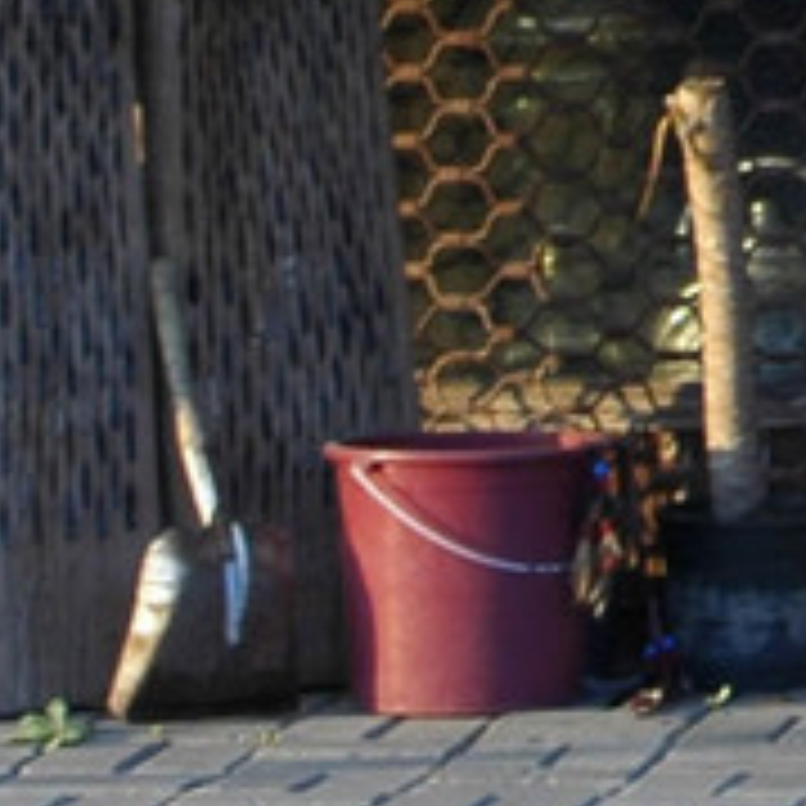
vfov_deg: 4.3
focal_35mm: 398
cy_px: -952
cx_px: 3152
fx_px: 10479
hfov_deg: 4.1
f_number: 5
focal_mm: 35
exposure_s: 1/100
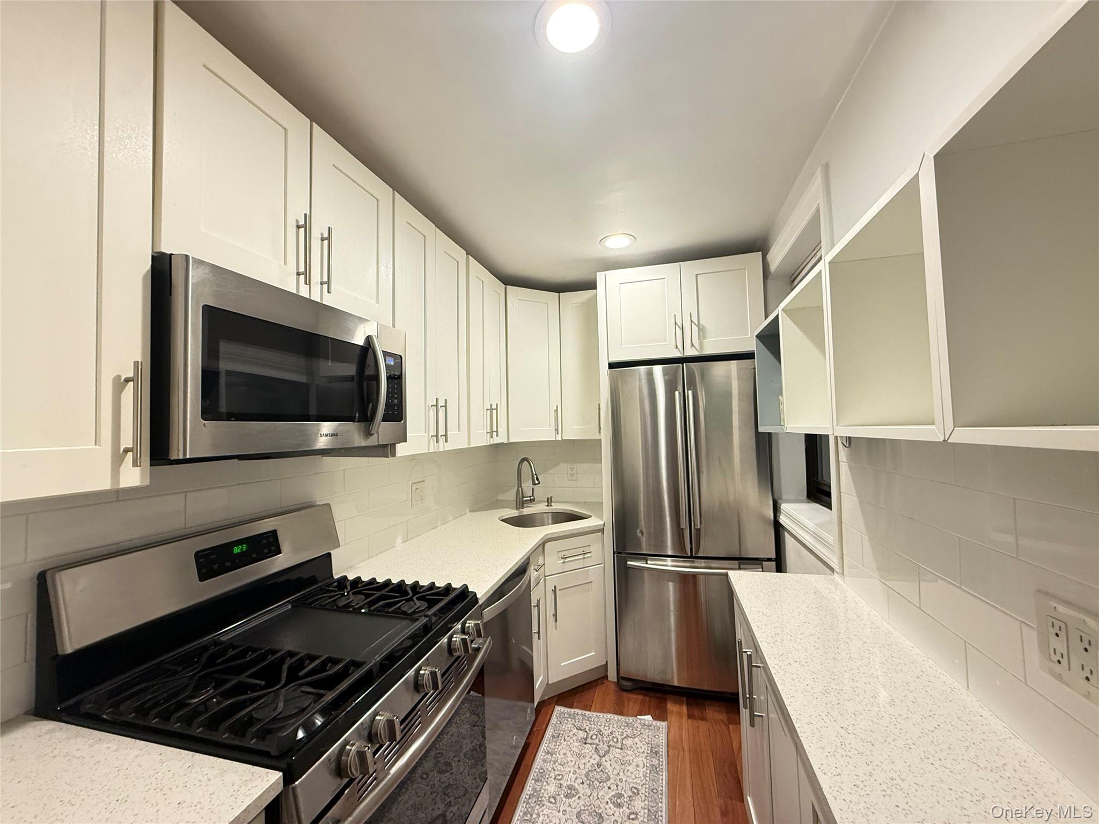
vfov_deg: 85.7
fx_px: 444
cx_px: 550
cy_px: 412
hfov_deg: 102.1
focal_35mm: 14
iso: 400
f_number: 2.2
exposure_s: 1/60
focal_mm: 2.22
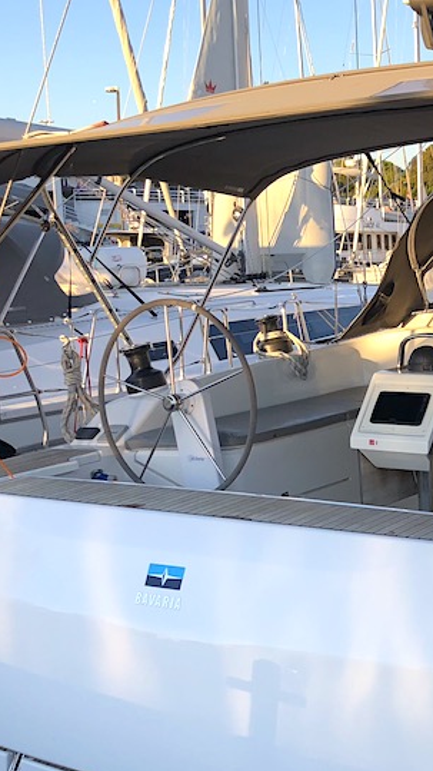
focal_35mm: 58
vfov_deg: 35.8
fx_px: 1184
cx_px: 397
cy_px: 479
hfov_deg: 20.3
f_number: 1.8
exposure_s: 1/649
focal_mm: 3.99
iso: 20
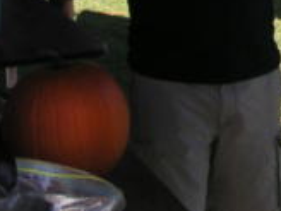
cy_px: -73
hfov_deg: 14.1
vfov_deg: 11.0
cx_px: 418
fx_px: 1063
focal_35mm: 131
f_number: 5
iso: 50
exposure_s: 1/200
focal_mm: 6.6
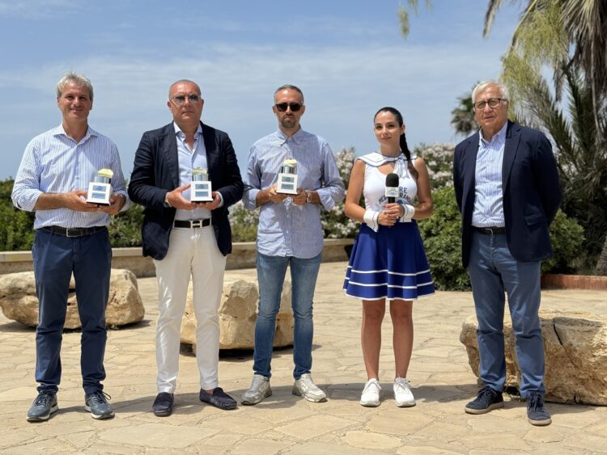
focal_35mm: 48
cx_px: 304
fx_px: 842
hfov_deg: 39.6
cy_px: 228
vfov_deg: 30.3
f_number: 1.78
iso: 64
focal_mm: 6.76
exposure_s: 1/5848
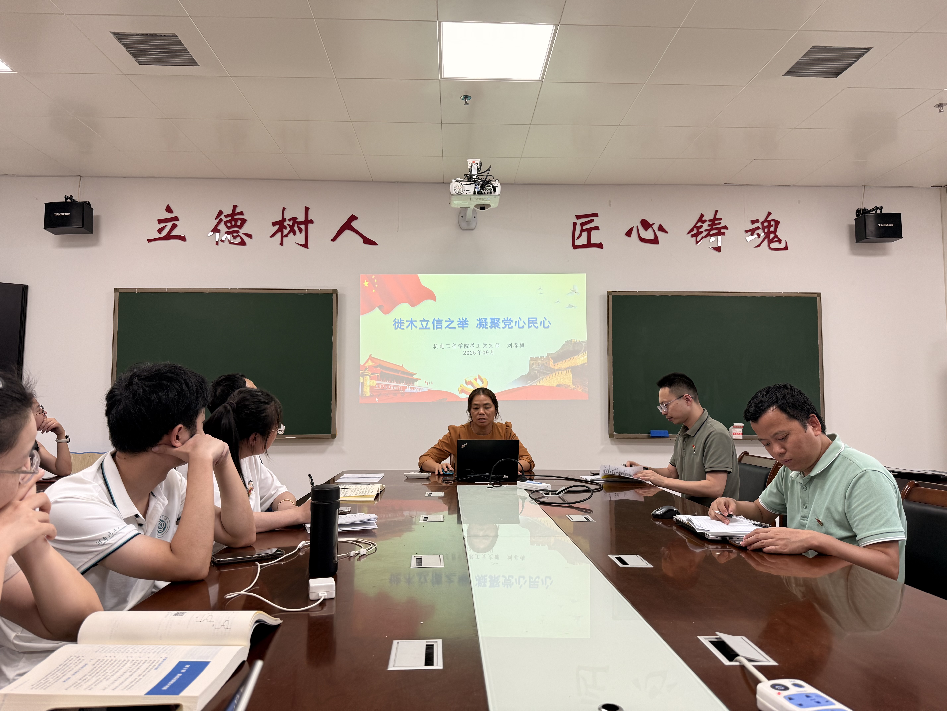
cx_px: 474
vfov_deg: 56.8
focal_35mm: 24
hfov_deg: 71.6
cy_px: 356
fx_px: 657
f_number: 1.78
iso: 125
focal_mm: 6.76
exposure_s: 1/60
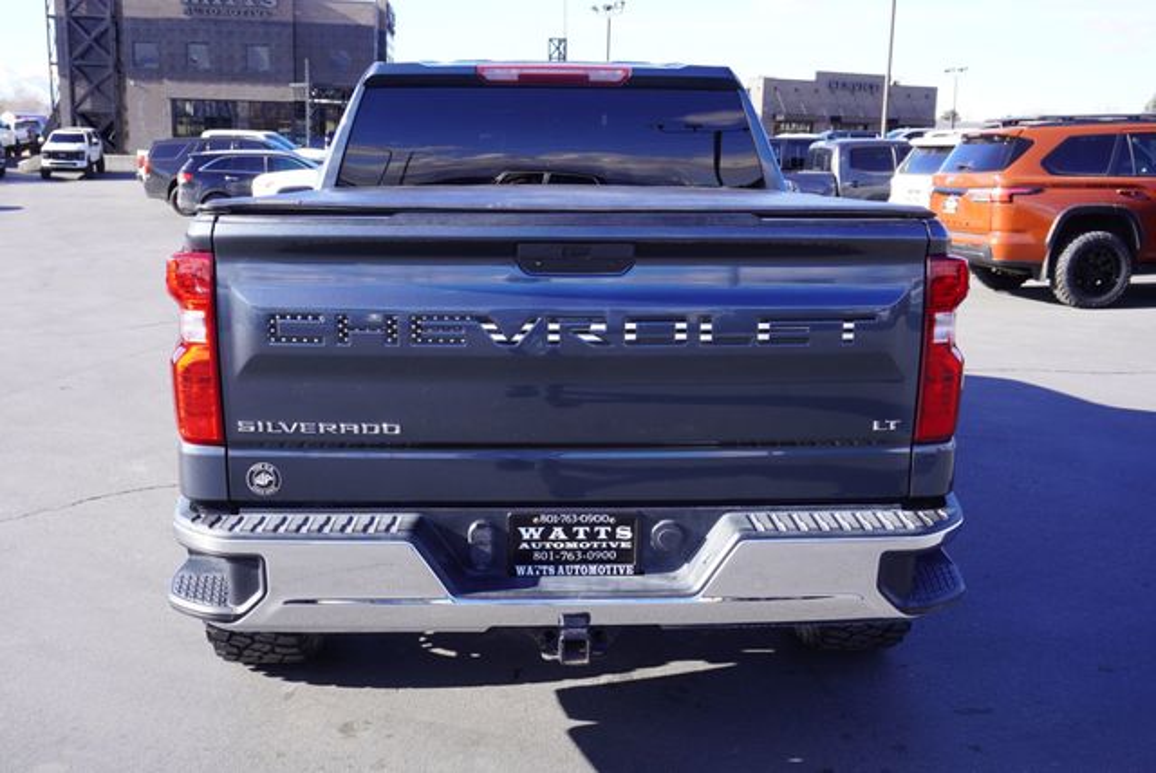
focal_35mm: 36
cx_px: 578
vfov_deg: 36.9
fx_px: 1157
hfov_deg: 53.1
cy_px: 386
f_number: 6.3
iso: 100
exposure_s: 1/100
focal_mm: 24
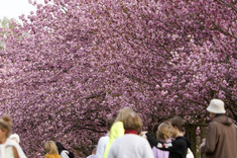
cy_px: 95
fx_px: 3787
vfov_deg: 2.4
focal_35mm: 576
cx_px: 13
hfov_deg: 3.6
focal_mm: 300
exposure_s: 1/1000
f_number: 5.6
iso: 1600
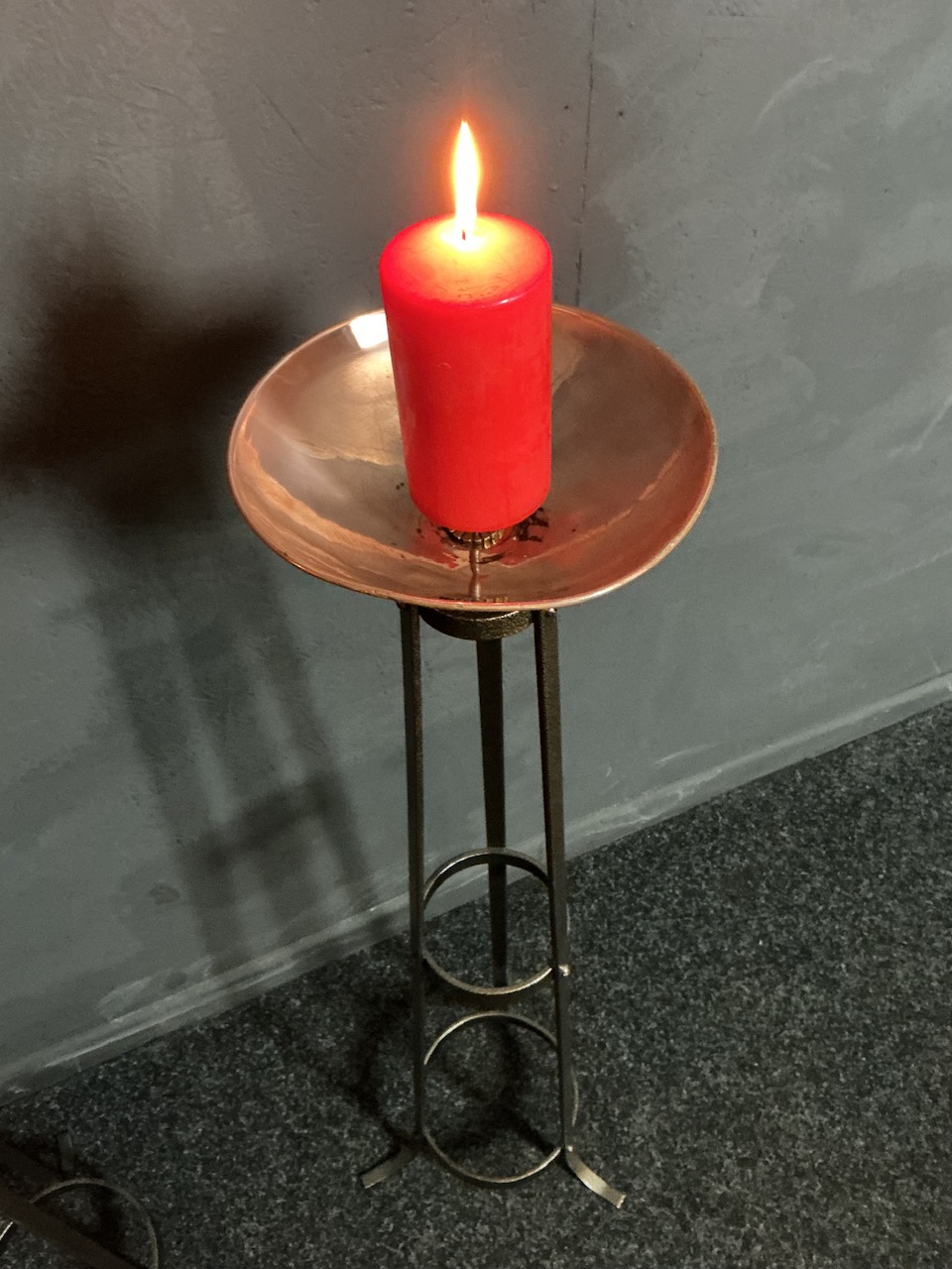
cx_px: 476
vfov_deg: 61.7
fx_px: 1063
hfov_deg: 48.2
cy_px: 634
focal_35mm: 29
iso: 640
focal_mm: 3
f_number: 1.8
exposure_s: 1/25
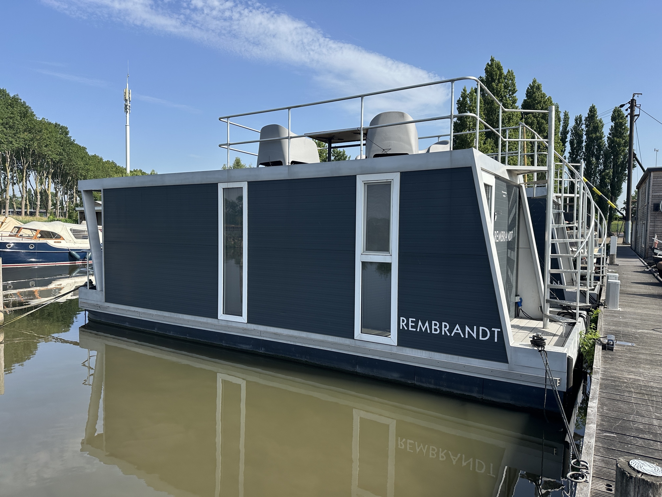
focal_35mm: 24
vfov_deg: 56.8
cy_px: 248
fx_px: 459
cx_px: 331
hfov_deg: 71.6
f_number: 1.78
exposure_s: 1/4762
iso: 80
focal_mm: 6.86
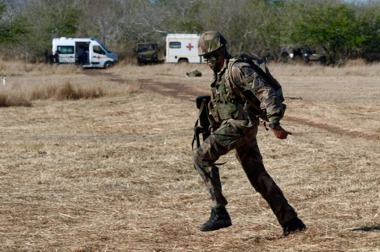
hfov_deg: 9.5
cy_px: 126
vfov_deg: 6.3
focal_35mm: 218
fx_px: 2291
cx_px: 190
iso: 160
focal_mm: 145
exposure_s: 1/640
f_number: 11
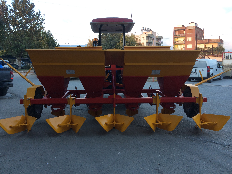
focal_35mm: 29
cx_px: 116
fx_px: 194
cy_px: 87
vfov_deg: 48.2
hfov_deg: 61.7
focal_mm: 4.15
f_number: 2.2
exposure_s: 1/120
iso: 40
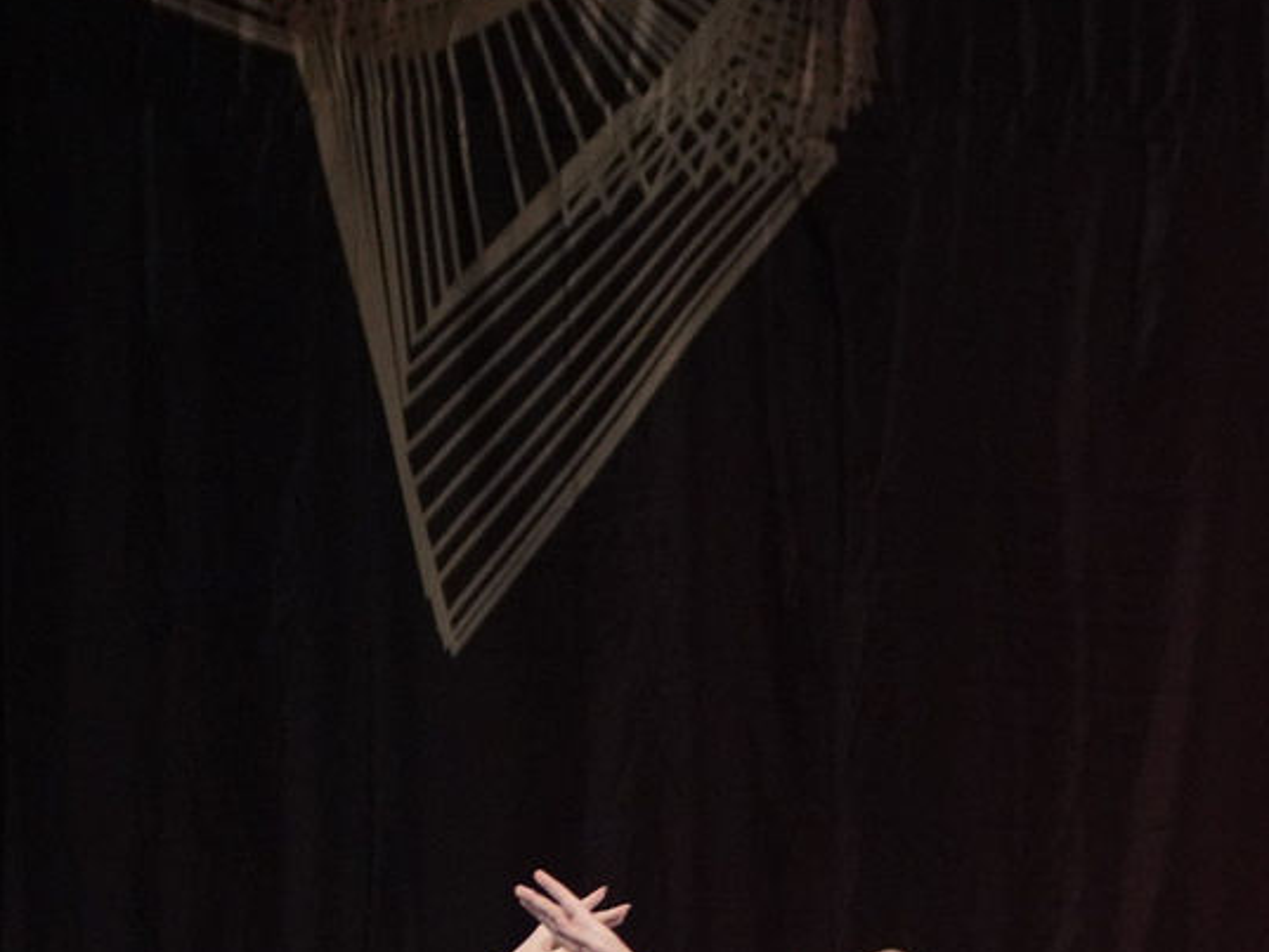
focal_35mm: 481
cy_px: 941
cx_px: 2148
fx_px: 17637
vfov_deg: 3.1
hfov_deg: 4.1
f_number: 2.8
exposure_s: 1/500
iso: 2500
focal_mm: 105
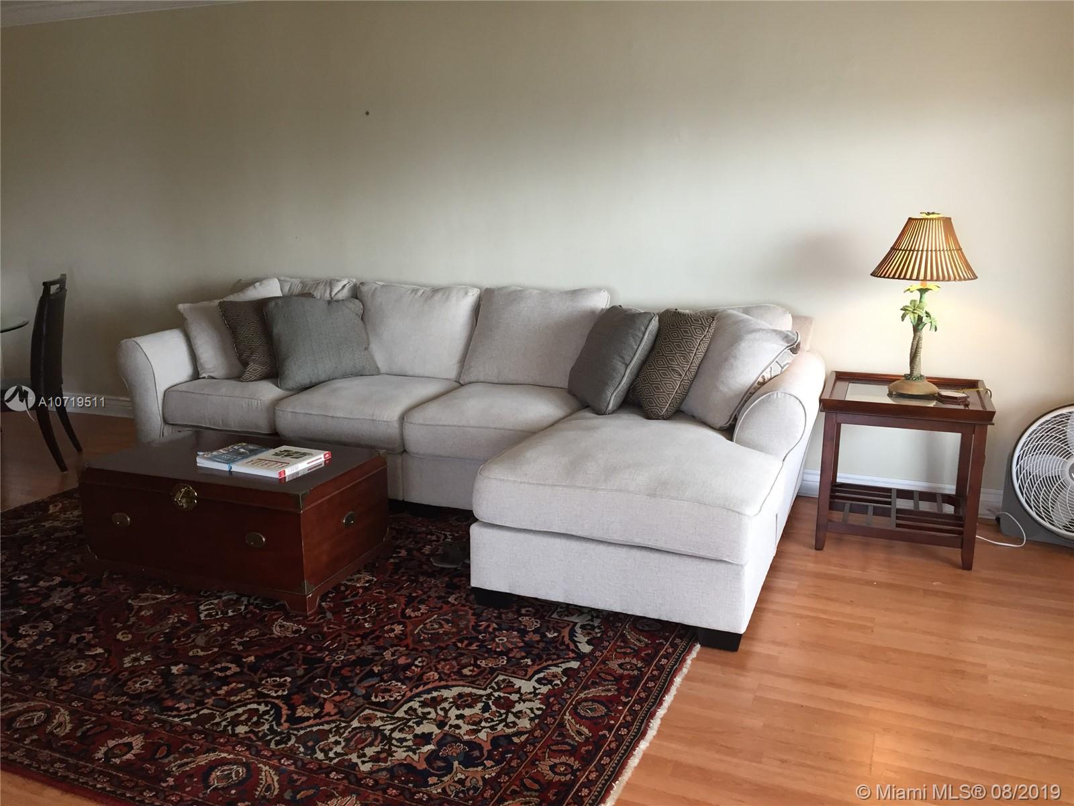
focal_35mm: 29
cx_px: 537
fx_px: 900
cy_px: 403
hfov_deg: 61.7
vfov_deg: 48.2
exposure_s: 1/30
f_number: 2.2
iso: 64
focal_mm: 4.15
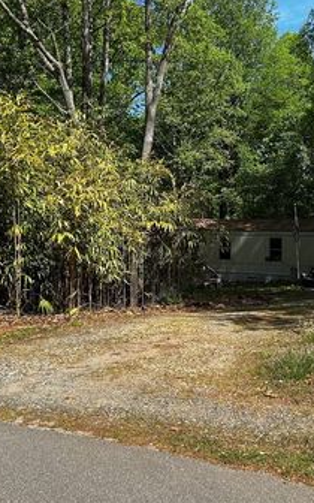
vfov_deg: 48.2
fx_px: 561
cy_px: 272
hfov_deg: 31.0
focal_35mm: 41
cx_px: 209
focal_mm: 5.7
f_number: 1.5
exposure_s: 1/2457
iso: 50
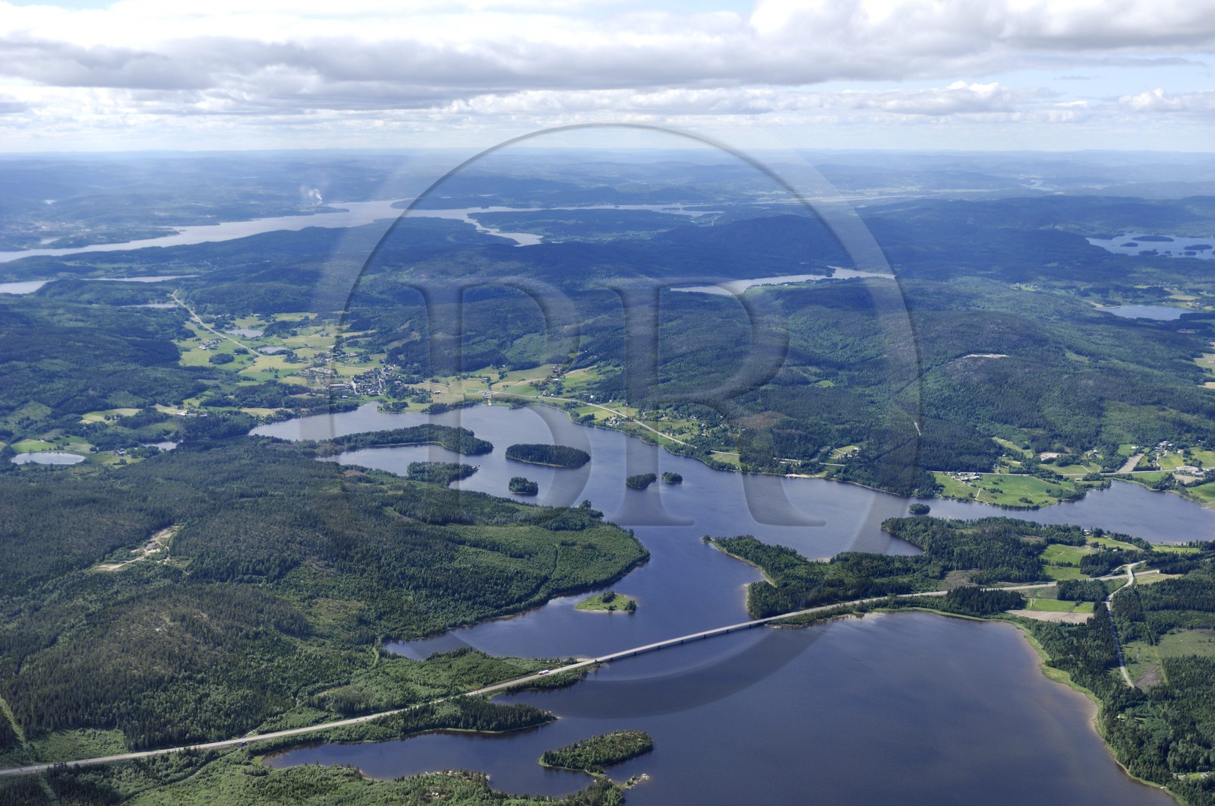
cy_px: 403
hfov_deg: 46.5
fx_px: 1415
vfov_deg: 31.8
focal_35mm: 42
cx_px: 608
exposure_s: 1/2000
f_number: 2.8
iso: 100
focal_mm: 28
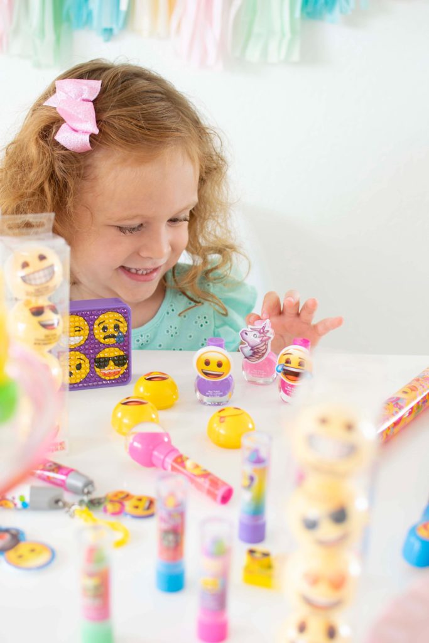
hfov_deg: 25.8
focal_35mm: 52
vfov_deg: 37.8
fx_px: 938
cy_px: 322
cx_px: 214
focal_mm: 35
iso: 200
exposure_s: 1/40
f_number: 3.2
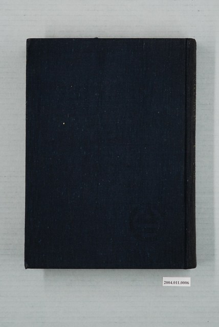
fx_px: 956
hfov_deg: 13.1
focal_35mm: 105
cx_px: 110
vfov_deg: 19.4
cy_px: 164
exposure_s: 1/30
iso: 400
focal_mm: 70
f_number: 4.5
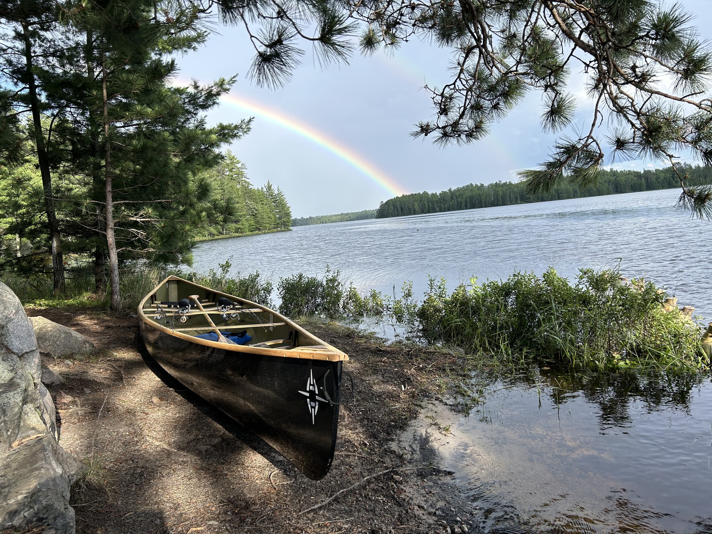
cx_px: 356
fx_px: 535
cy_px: 267
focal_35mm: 26
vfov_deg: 53.1
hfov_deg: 67.3
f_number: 1.5
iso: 50
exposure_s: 1/1575
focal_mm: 5.7
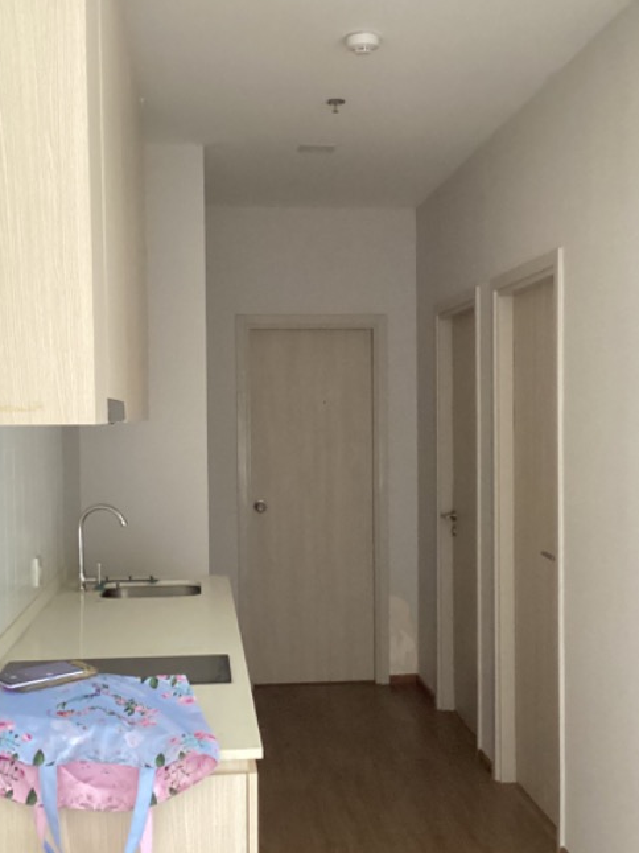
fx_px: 1182
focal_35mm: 48
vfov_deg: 39.6
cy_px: 458
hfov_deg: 30.2
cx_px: 330
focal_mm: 3.3
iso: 800
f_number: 2.4
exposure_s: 1/20
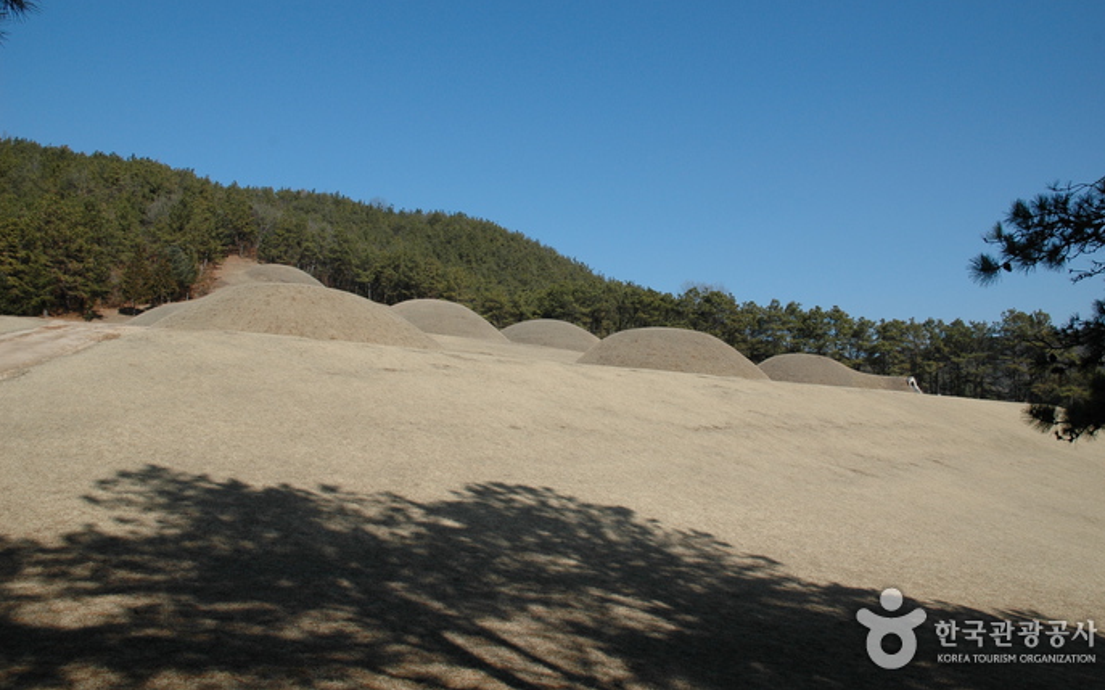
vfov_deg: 44.5
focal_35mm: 28
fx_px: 843
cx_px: 559
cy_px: 318
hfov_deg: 66.5
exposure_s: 1/500
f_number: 9
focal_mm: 18
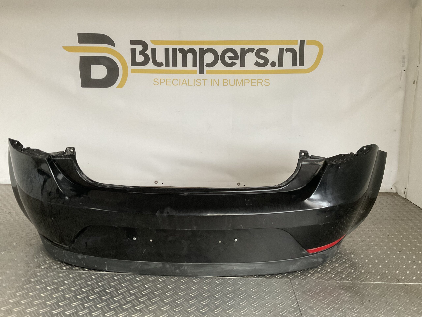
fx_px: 354
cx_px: 211
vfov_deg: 48.2
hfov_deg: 61.7
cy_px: 158
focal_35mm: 29
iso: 160
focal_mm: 3
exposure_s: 1/50
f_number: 1.8
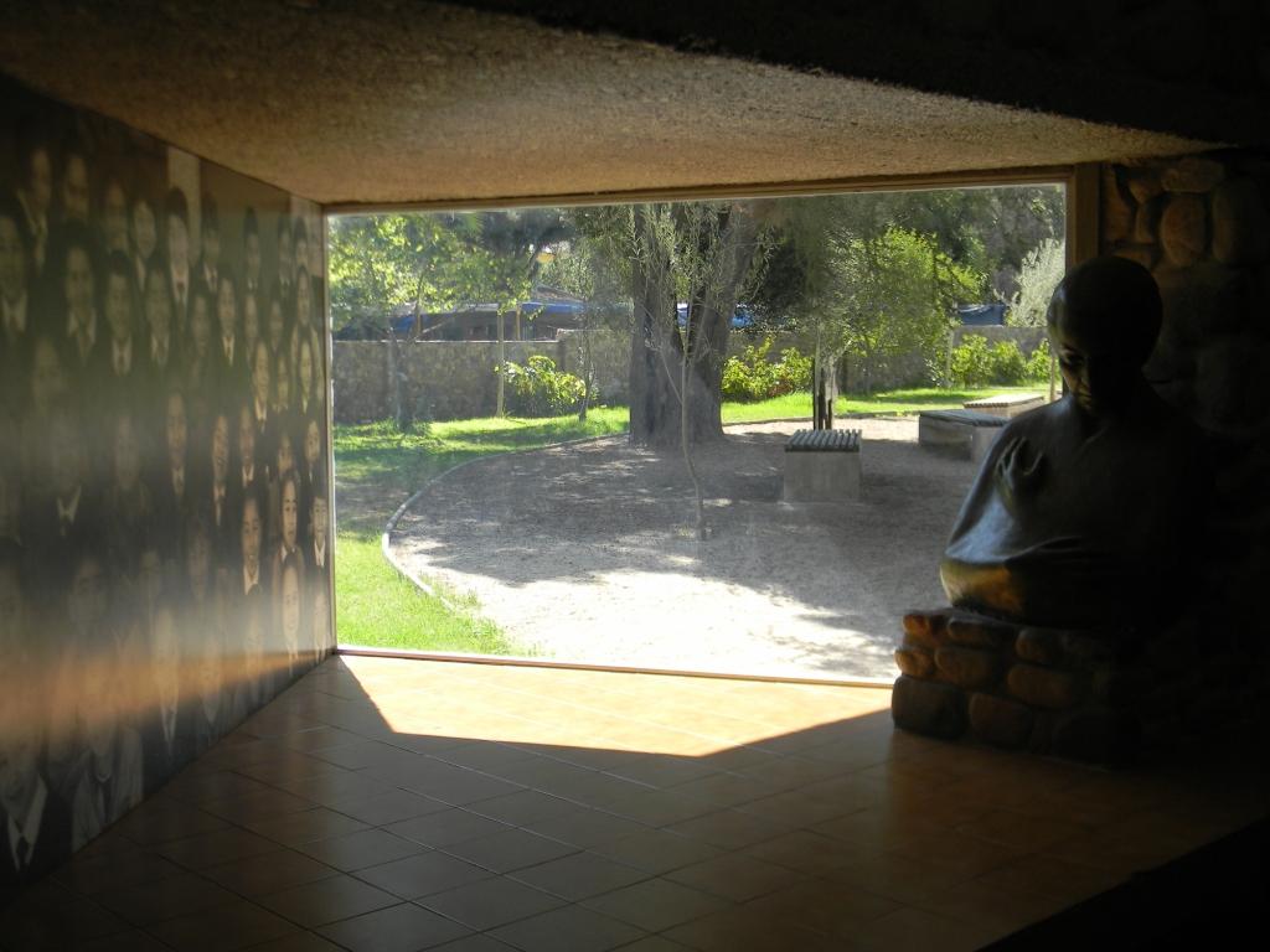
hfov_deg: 45.8
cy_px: 476
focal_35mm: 41
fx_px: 1504
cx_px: 635
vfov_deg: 35.1
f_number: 3.8
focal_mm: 7.3
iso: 80
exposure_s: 1/118
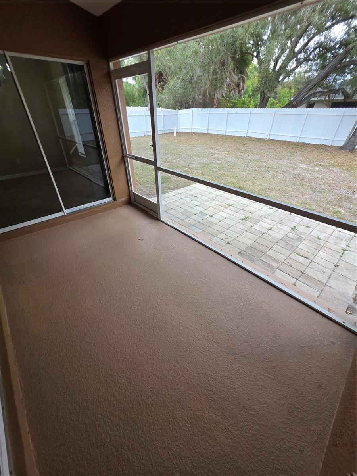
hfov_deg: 89.9
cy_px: 238
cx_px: 178
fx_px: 179
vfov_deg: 106.2
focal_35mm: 13
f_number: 1.9
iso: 50
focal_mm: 2.2
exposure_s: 1/120
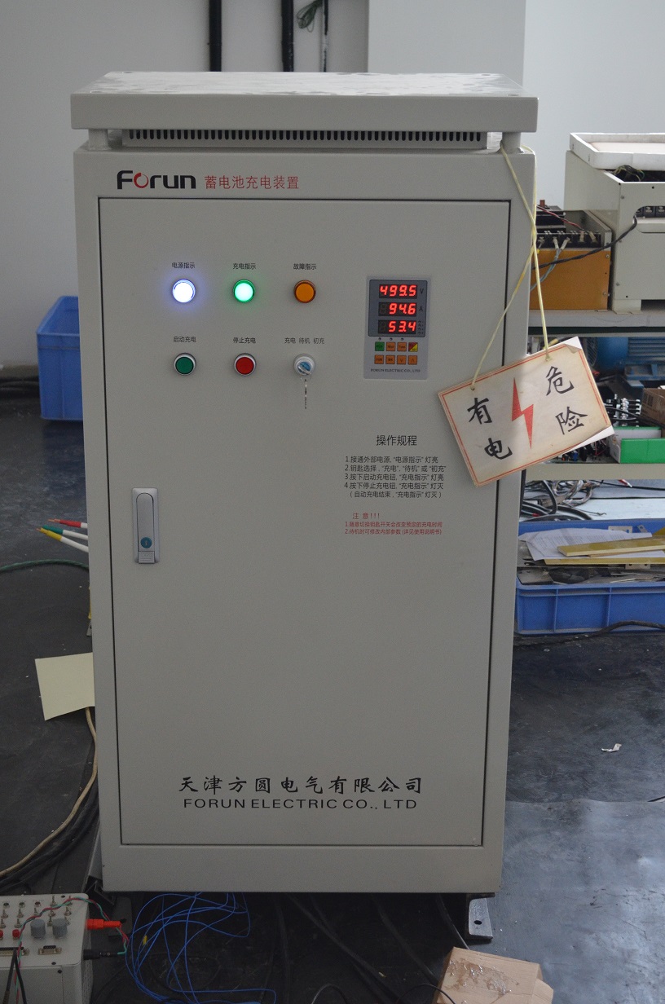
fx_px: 1586
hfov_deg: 23.7
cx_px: 332
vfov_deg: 35.1
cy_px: 502
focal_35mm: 57
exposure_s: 1/100
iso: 1600
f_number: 5
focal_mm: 38
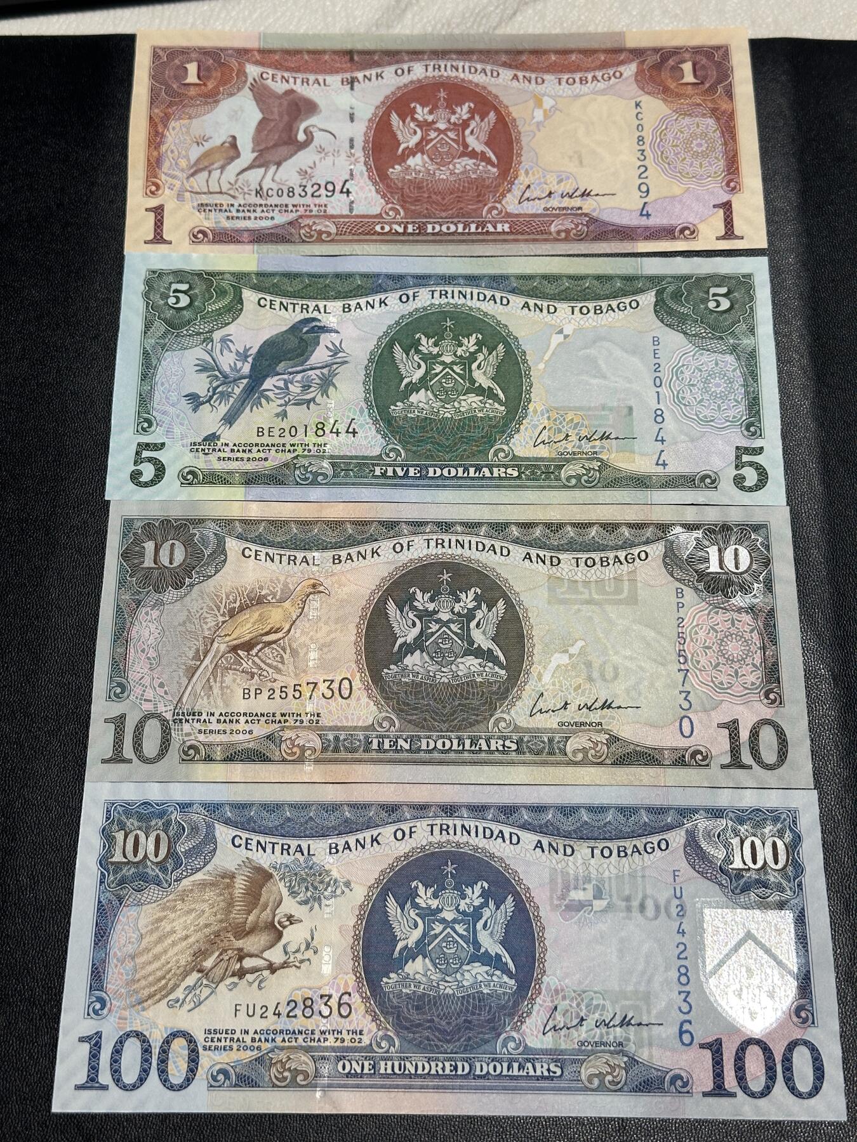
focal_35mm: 48
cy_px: 571
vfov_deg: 39.7
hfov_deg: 30.3
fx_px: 1584
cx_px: 428
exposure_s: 1/50
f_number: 1.78
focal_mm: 6.86
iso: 80
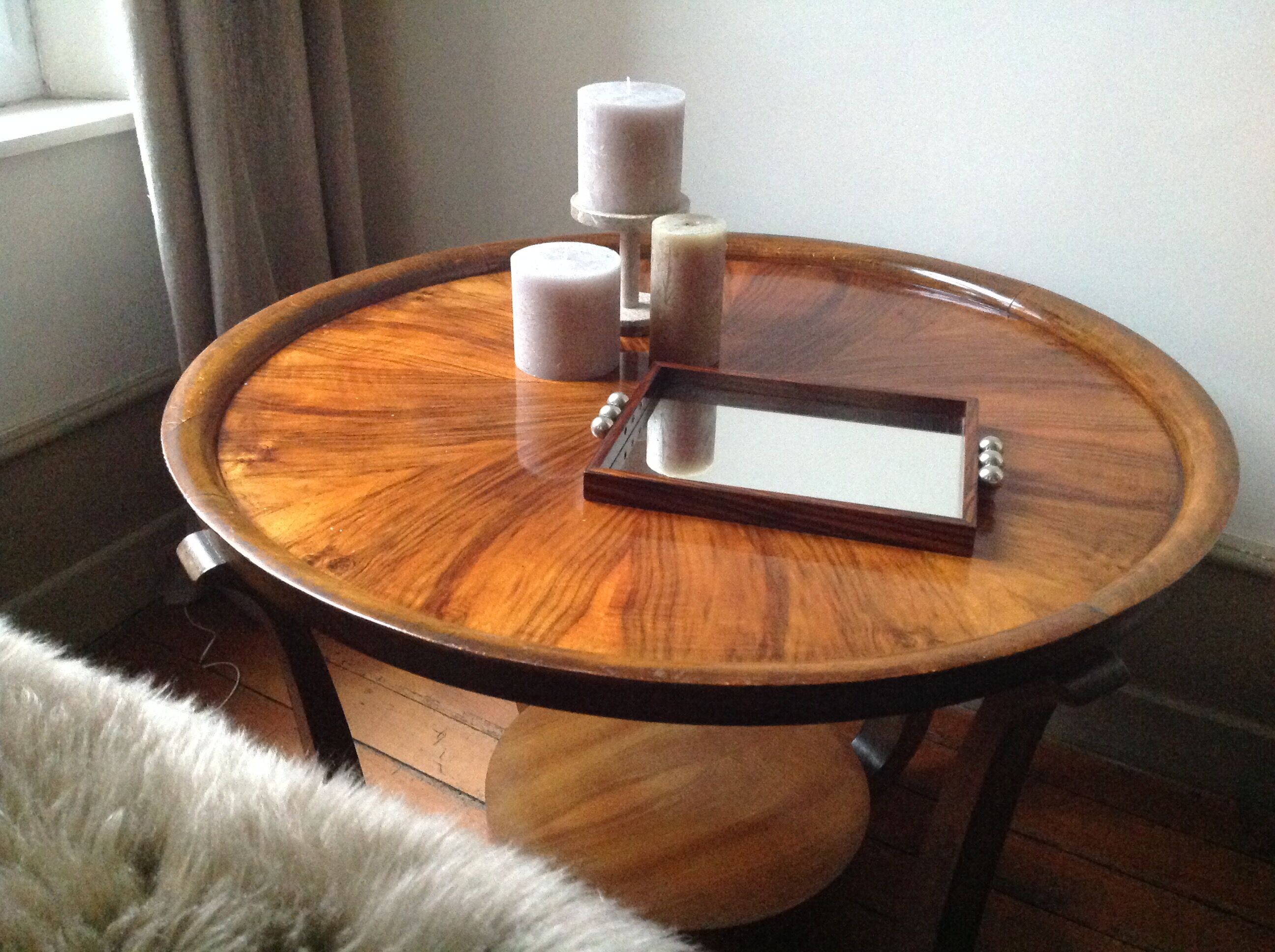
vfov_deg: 40.6
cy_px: 476
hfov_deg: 52.7
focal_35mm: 35
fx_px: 1287
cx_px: 638
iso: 640
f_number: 2.4
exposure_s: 1/15
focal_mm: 4.28
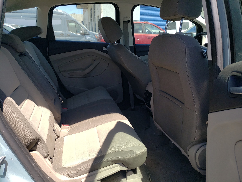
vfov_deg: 53.1
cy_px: 91
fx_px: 182
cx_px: 121
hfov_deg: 67.3
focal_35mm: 26
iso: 50
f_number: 1.5
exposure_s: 1/1250
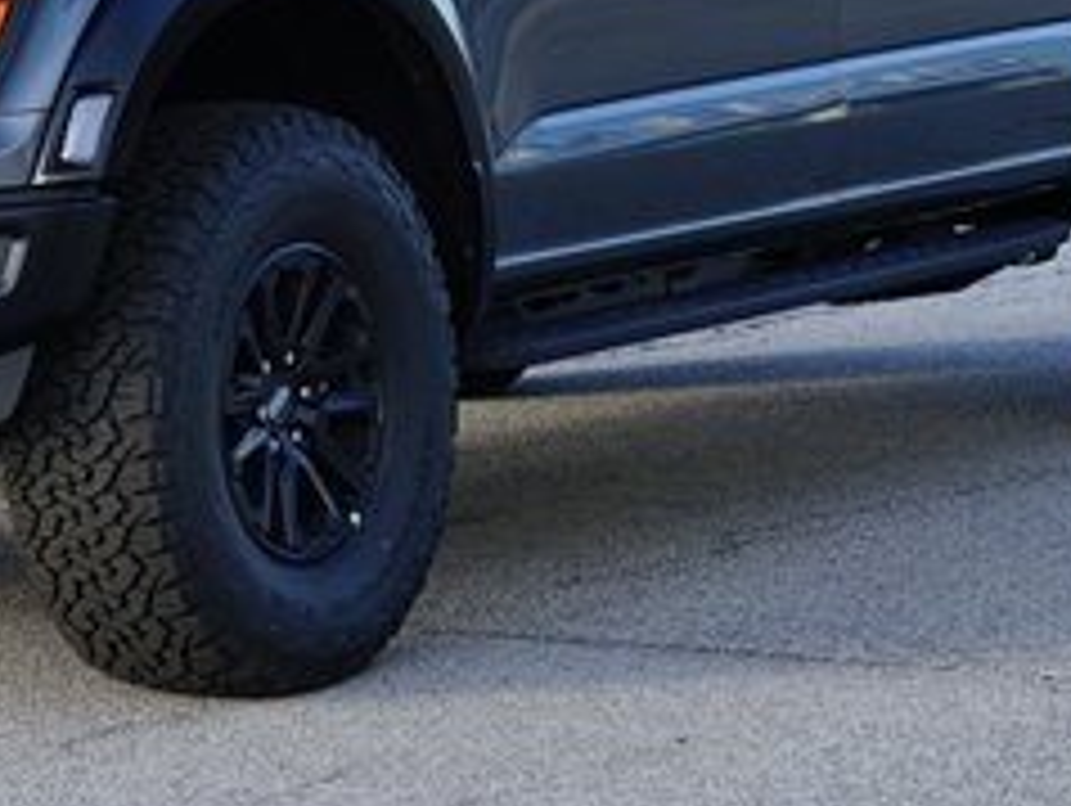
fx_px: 5761
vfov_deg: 8.0
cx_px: 198
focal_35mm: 186
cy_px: -29
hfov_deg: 10.6
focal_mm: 72
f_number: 7.1
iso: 100
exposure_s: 1/100
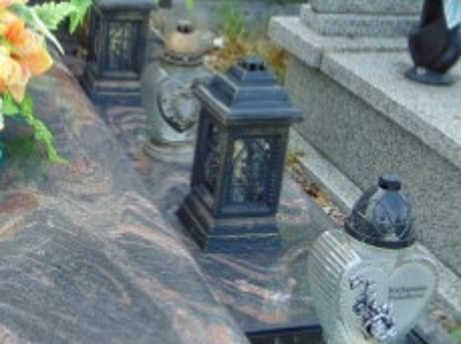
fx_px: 931
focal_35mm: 70
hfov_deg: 27.1
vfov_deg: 20.9
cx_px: 76
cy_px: 113
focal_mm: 4.5
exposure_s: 1/250
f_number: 3
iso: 80
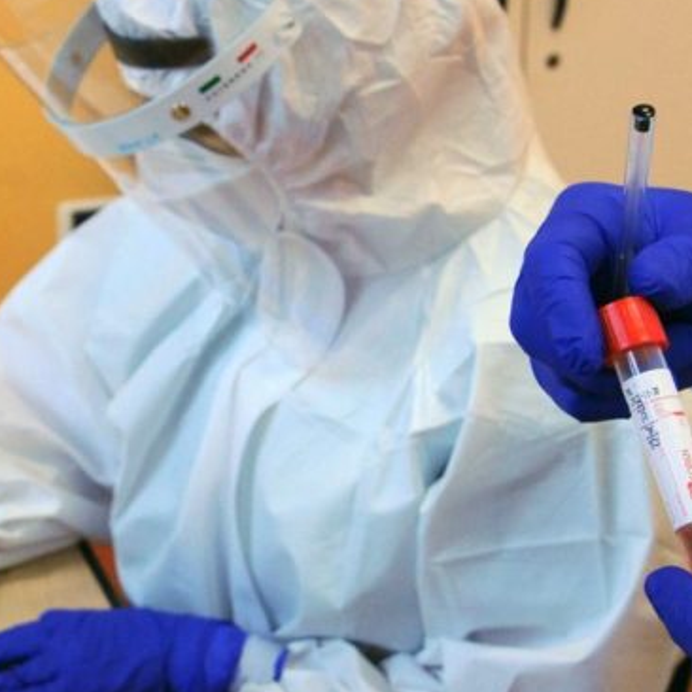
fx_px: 1289
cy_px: 304
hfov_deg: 29.9
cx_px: 250
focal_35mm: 57
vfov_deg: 30.0
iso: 3200
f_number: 6.3
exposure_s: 1/160
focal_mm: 32
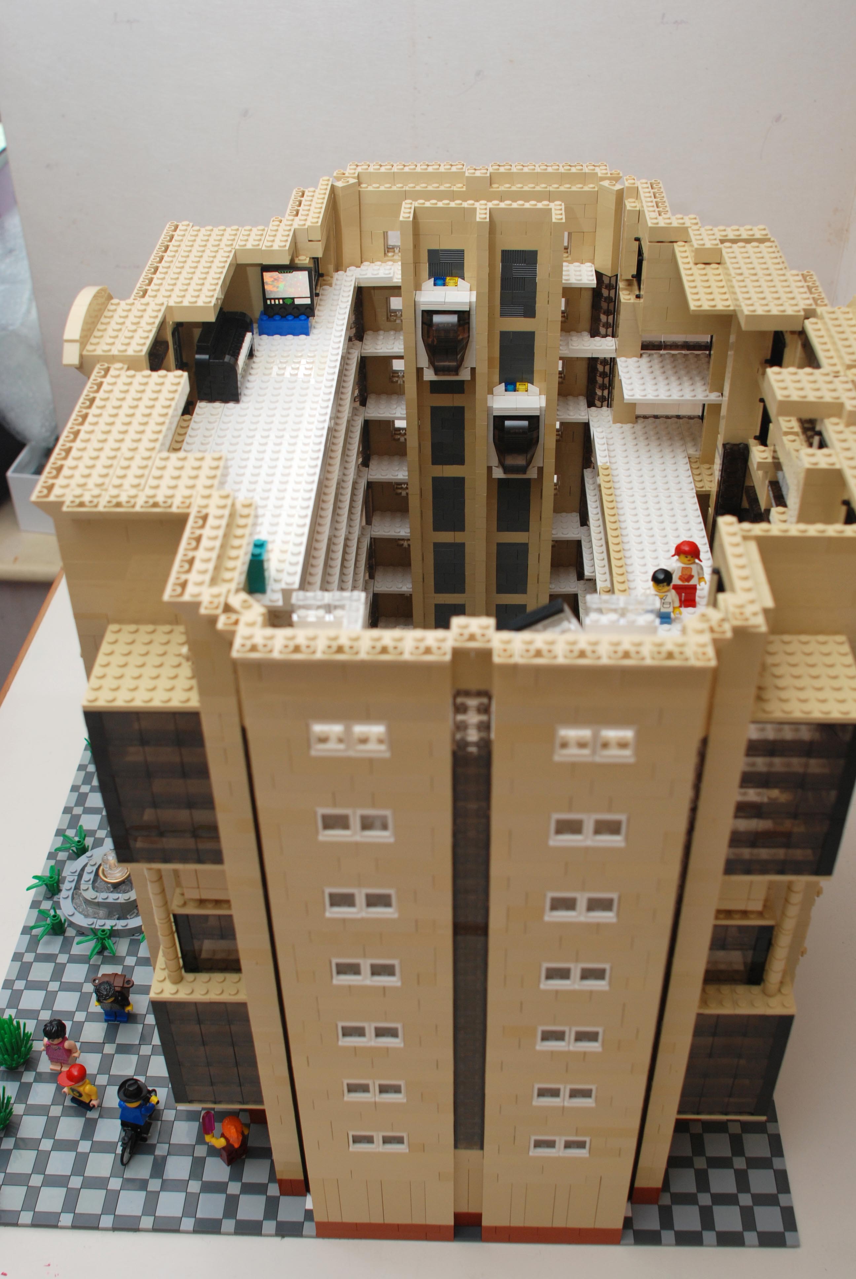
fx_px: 1280
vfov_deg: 53.1
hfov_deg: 37.0
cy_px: 640
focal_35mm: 36
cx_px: 428
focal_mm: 24
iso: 200
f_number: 5.6
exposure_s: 1/60
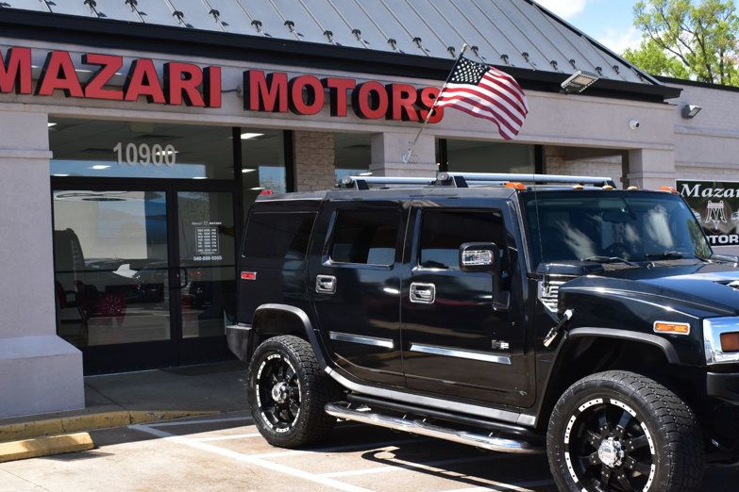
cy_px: 273
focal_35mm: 51
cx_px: 361
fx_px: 1047
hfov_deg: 38.9
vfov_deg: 26.5
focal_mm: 26
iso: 400
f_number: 11
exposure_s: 1/400
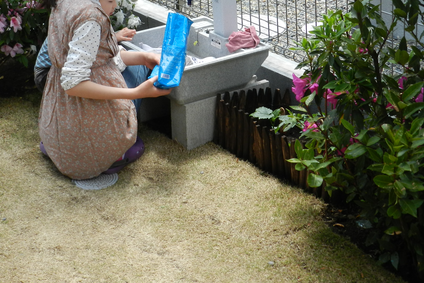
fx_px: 1142
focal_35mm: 97
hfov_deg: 21.0
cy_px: 43
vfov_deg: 14.0
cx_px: 197
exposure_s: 1/200
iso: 160
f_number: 4.6
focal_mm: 10.7
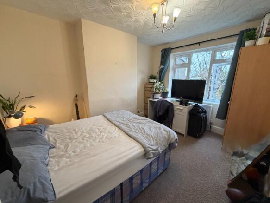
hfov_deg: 102.1
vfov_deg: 85.7
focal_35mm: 14
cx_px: 135
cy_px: 102
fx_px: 109
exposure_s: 1/50
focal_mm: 2.22
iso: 250
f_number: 2.2
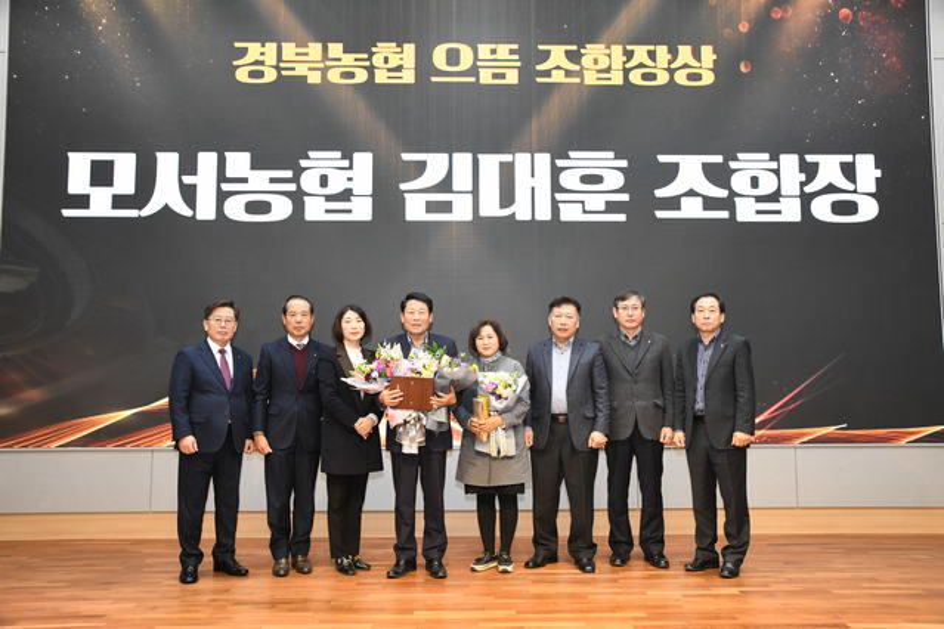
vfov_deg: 42.3
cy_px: 314
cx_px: 472
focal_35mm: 31
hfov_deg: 60.3
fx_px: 813
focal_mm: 31
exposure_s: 1/60
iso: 2500
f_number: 9
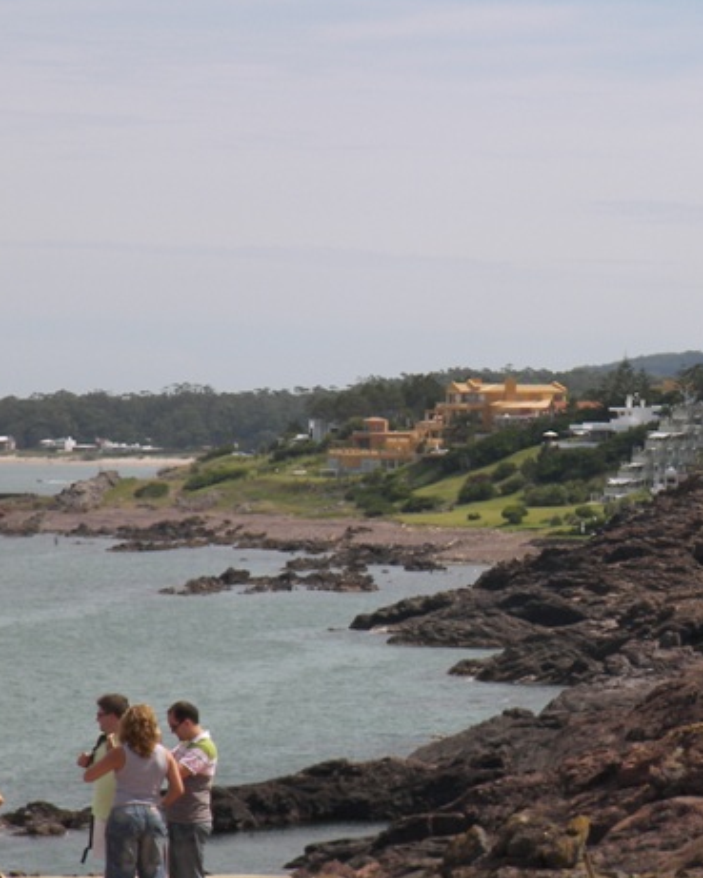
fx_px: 6162
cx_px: 695
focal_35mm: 237
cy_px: 486
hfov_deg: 6.5
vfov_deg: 8.2
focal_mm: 29.4
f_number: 4.1
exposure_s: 1/640
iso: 50
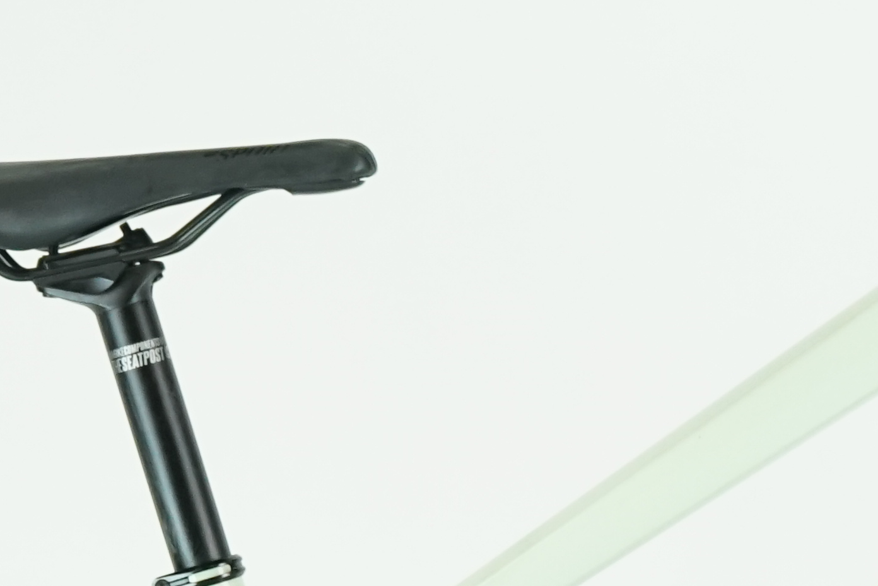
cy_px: 833
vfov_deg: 5.7
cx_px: 688
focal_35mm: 237
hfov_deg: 8.7
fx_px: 5780
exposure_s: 1/200
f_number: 5.6
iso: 1600
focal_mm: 55
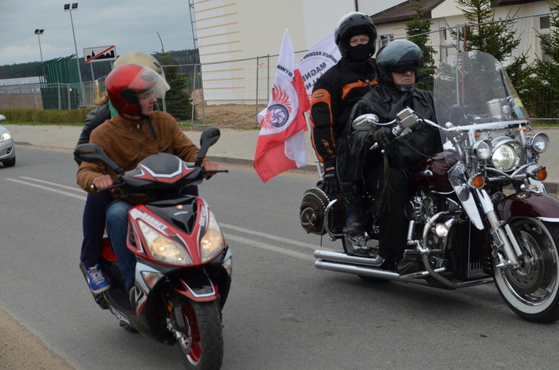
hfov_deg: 29.3
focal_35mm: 69
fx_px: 1069
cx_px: 280
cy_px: 185
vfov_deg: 19.6
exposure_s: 1/4000
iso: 1600
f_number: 6.3
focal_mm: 46
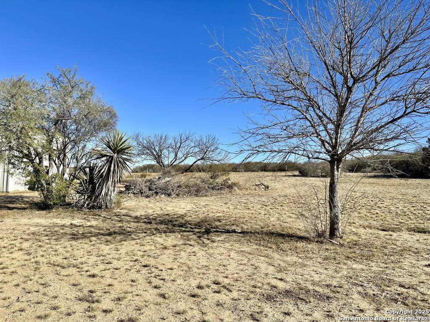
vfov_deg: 56.8
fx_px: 298
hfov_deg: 71.6
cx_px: 215
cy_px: 161
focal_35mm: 24
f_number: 1.78
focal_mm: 6.86
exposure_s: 1/5525
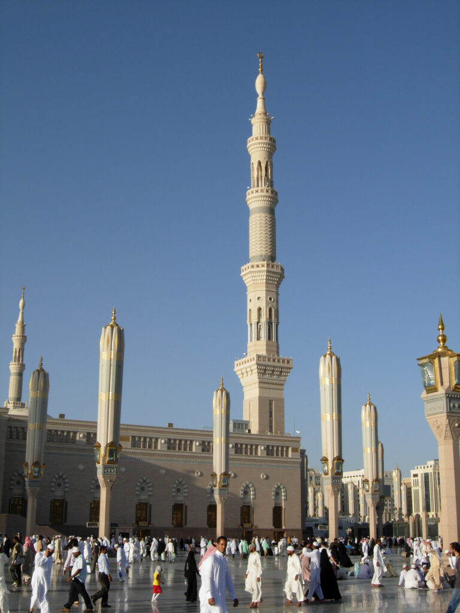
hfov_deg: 30.3
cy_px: 306
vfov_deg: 39.7
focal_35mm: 48
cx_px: 230
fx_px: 850
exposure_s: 1/352
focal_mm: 10.1
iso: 50
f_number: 6.9
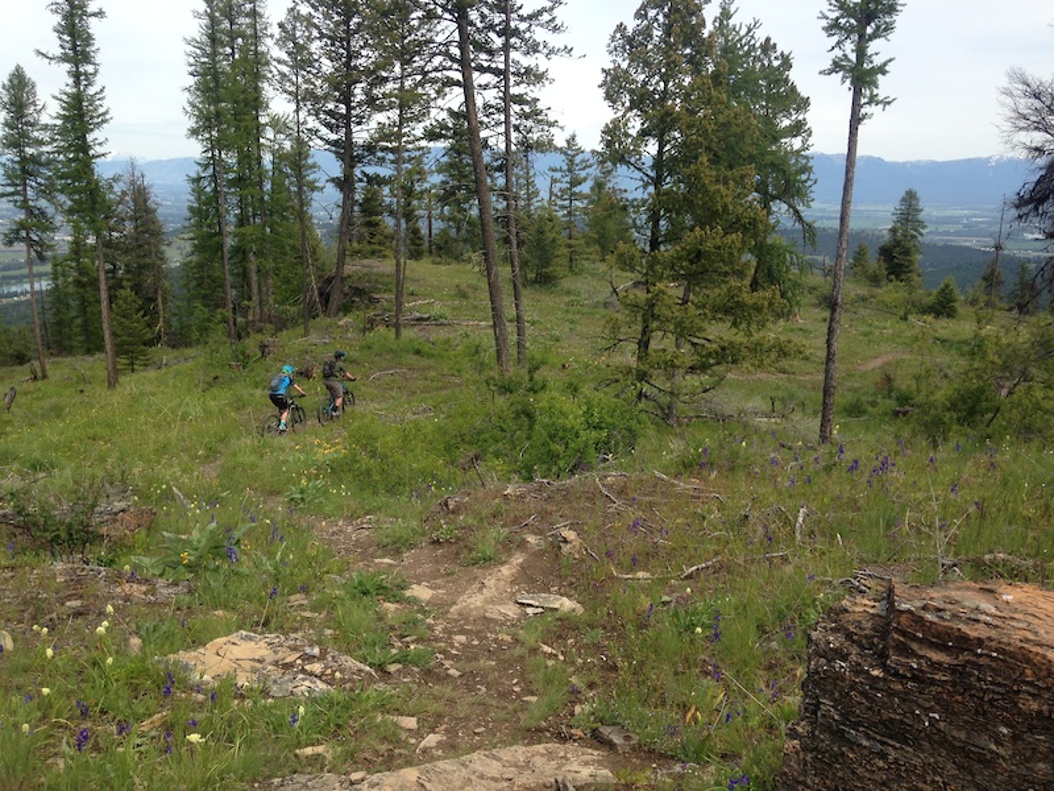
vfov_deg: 42.9
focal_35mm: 33
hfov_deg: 55.4
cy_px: 396
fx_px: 1005
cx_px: 527
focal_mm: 4.12
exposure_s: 1/1063
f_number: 2.4
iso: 50
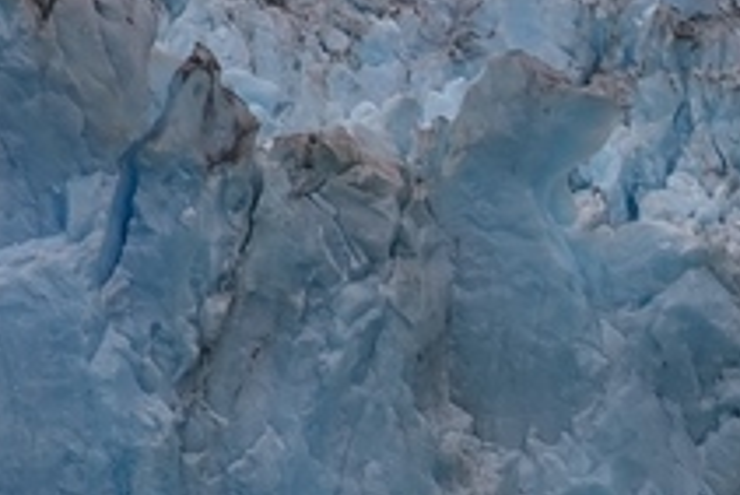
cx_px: 810
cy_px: 527
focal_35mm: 727
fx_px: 14954
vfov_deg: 1.9
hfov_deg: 2.8
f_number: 5
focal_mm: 120
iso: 100
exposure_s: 1/250
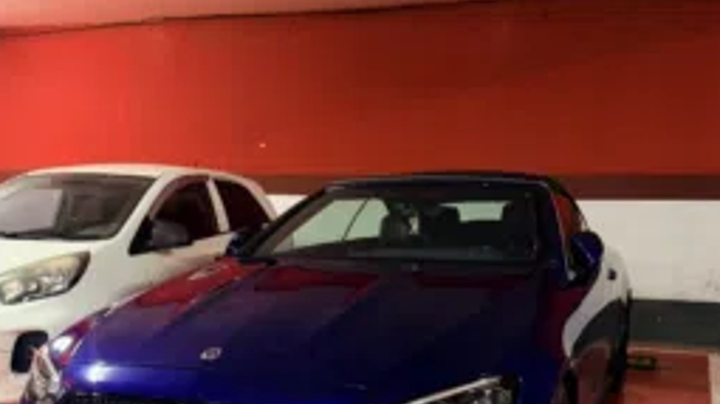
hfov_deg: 49.3
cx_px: 407
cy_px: 370
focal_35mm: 41
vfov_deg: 27.8
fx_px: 782
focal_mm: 6.76
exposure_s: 1/30
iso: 1000
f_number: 1.78
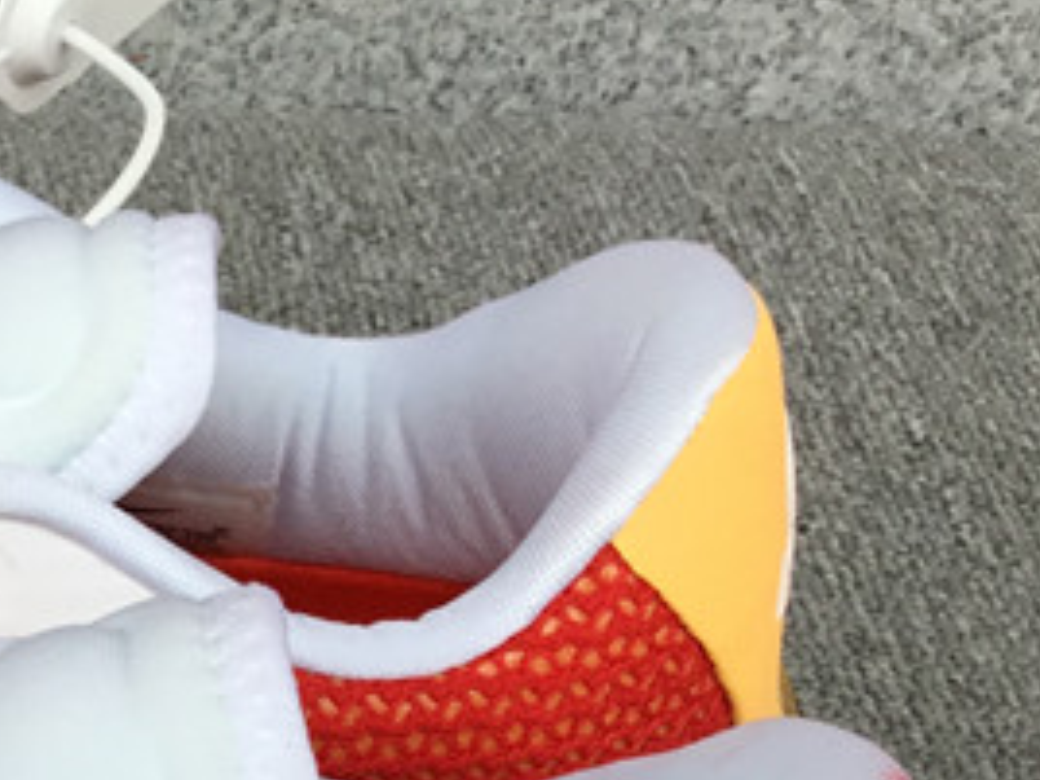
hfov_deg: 17.5
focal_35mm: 104
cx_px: -396
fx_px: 3125
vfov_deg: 13.4
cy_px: 1166
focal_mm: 3.3
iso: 25
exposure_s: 1/100
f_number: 2.4
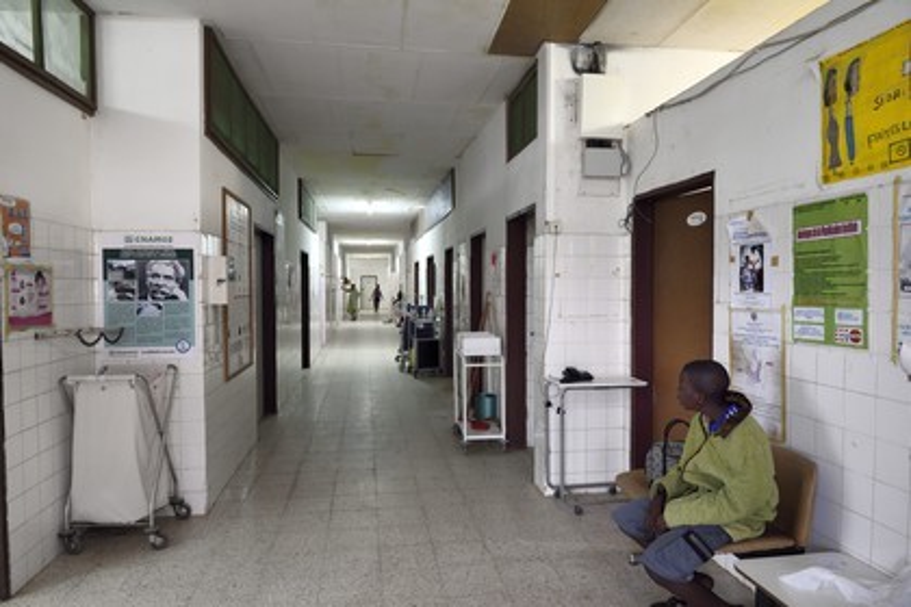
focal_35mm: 24
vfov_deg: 53.1
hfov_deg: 73.7
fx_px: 607
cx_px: 456
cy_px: 304
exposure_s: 1/20
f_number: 7.1
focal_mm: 24
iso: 2500
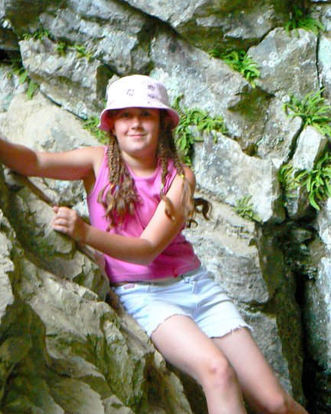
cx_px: 202
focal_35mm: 184
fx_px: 2254
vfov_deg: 10.5
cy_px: 208
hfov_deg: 8.4
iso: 200
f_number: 3.2
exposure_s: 1/20
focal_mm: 19.9
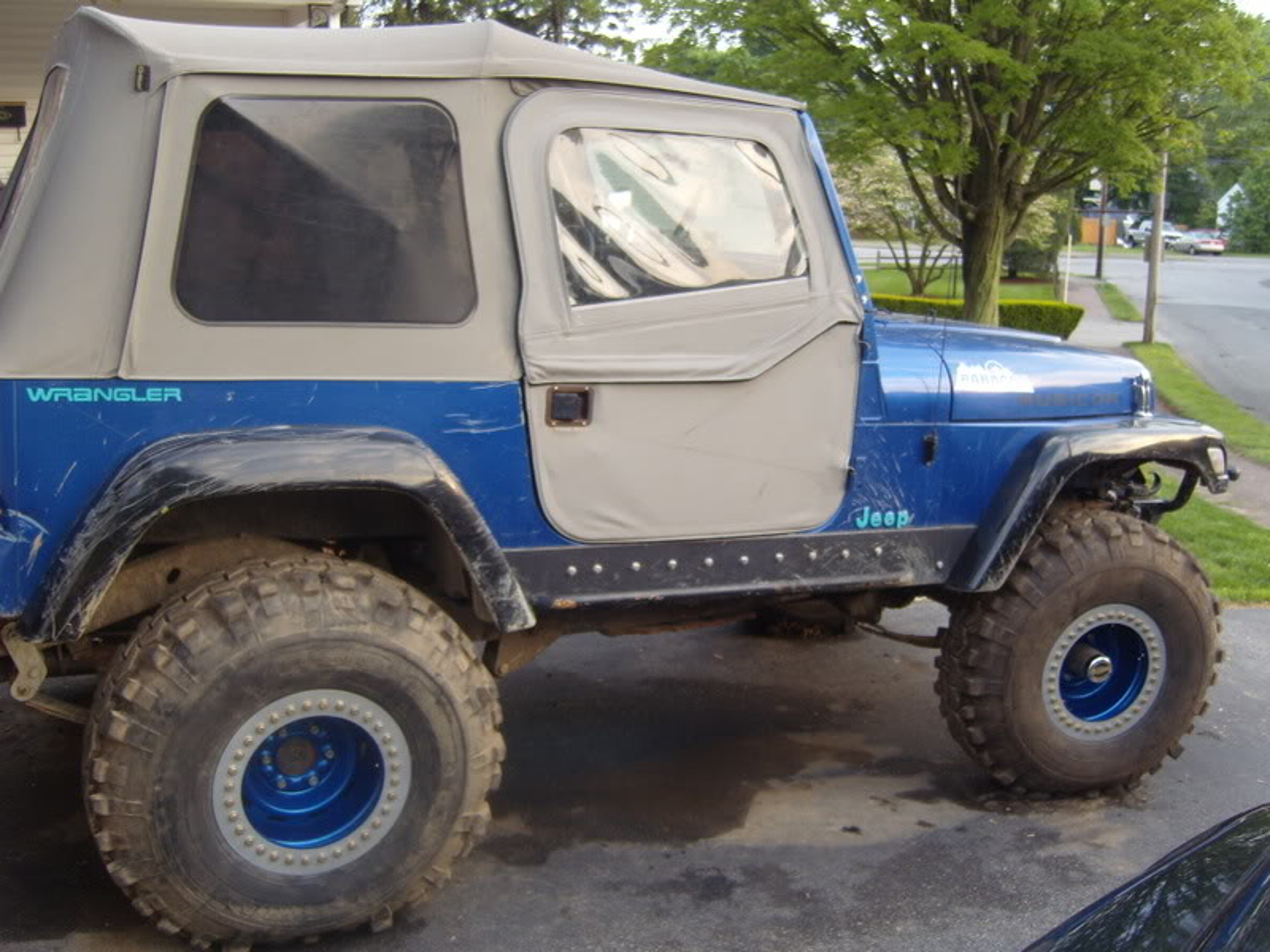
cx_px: 635
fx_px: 1284
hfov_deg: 52.6
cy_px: 476
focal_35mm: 35
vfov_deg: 40.7
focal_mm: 7.4
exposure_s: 1/60
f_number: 2.8
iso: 80
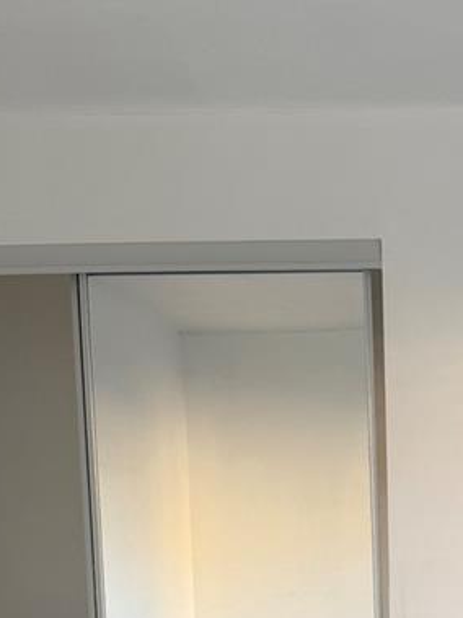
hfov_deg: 18.5
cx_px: 531
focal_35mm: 76
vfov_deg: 24.3
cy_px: 639
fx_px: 1356
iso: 80
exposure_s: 1/121
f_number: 1.78
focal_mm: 6.76
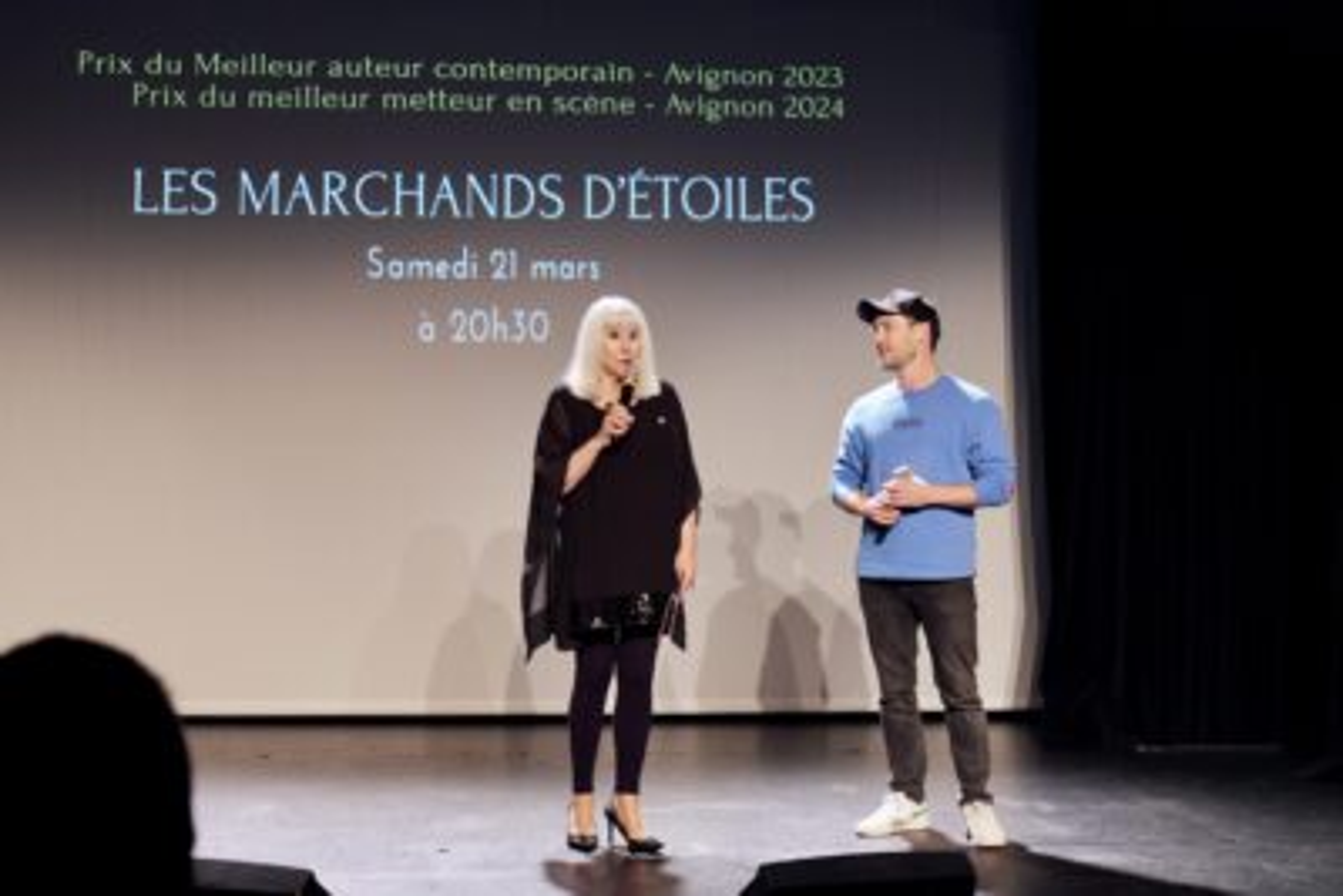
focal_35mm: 60
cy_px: 448
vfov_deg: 22.6
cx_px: 672
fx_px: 2239
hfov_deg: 33.4
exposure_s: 1/60
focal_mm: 60
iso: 3200
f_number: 5.6
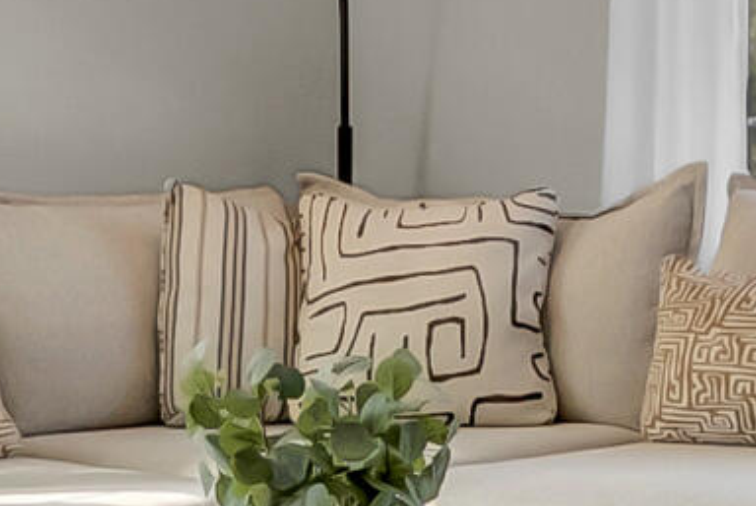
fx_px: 2628
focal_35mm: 125
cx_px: 748
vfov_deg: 11.0
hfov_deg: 16.1
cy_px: 149
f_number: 10
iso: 1600
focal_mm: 16
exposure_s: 1/160
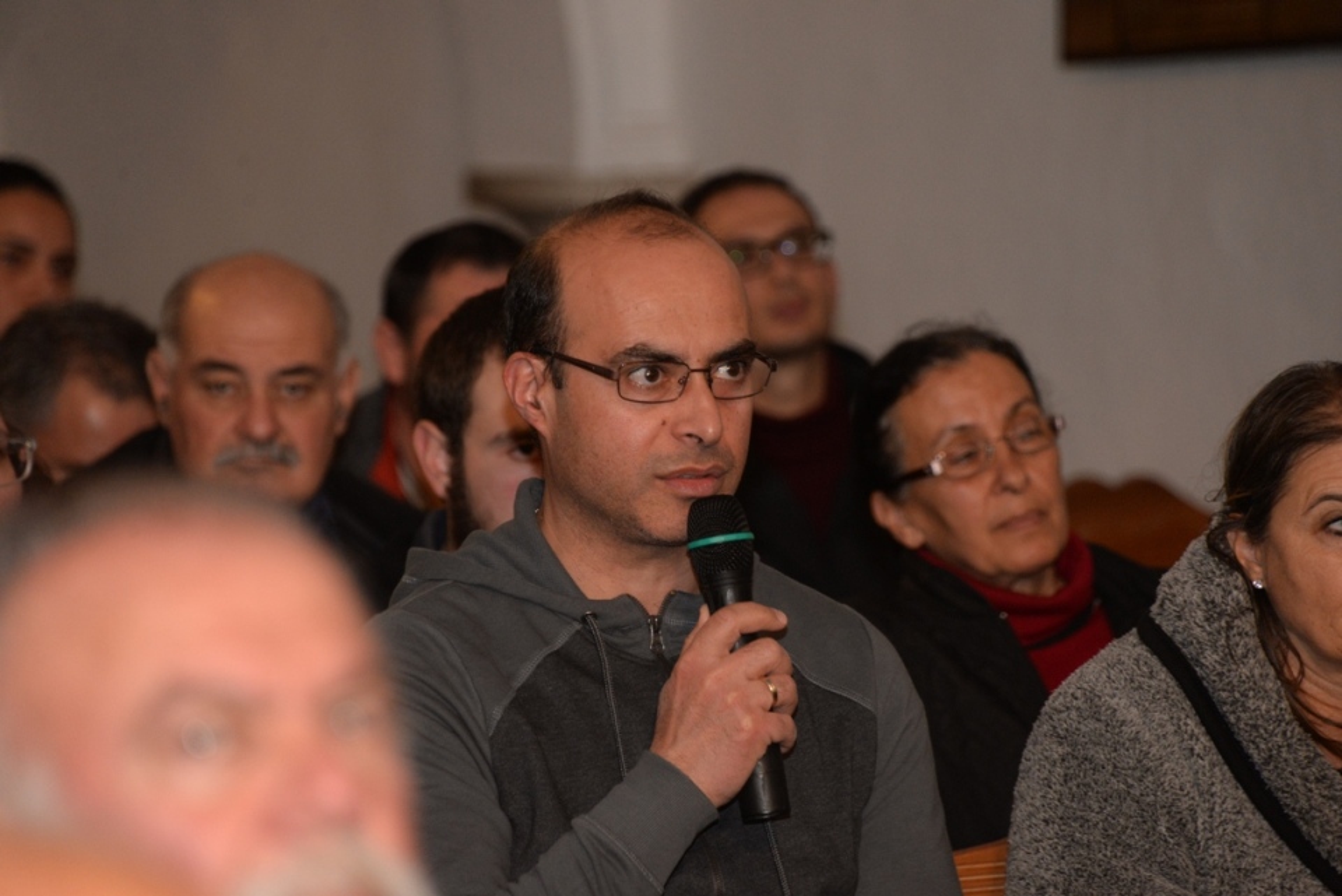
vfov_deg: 5.5
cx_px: 671
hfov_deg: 8.2
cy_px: 448
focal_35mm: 250
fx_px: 9323
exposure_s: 1/80
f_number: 6.3
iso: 2000
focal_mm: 250
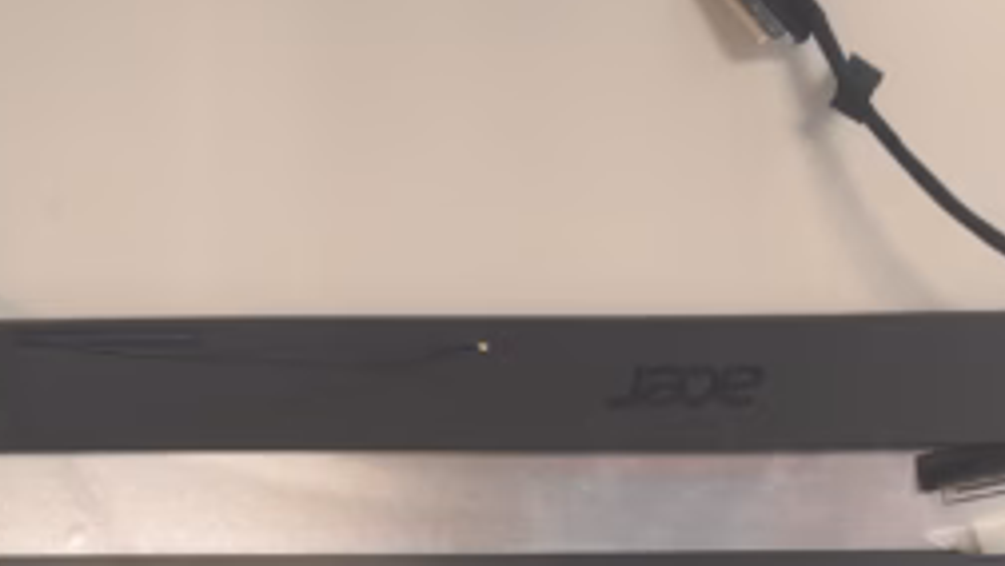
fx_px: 1866
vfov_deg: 16.5
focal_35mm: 70
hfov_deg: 29.9
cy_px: 686
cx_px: 694
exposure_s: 1/60
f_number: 1.8
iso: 100
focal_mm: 4
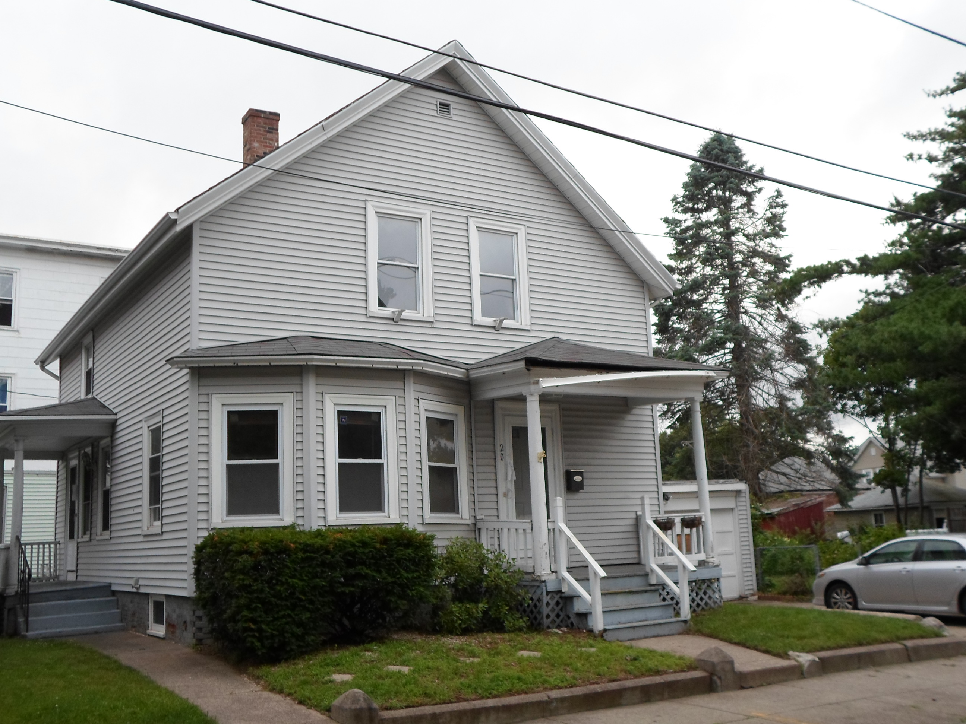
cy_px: 362
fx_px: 1005
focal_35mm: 36
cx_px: 483
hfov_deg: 51.4
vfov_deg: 39.7
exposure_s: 1/125
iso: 80
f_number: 3
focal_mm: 6.5
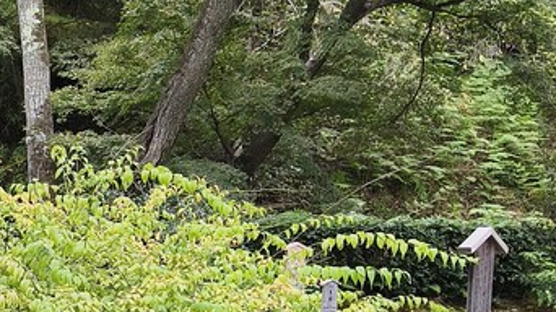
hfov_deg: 22.2
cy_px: 455
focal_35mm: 88
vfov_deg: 13.0
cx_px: -122
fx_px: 1297
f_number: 1.65
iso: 50
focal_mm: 6.18
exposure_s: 1/131
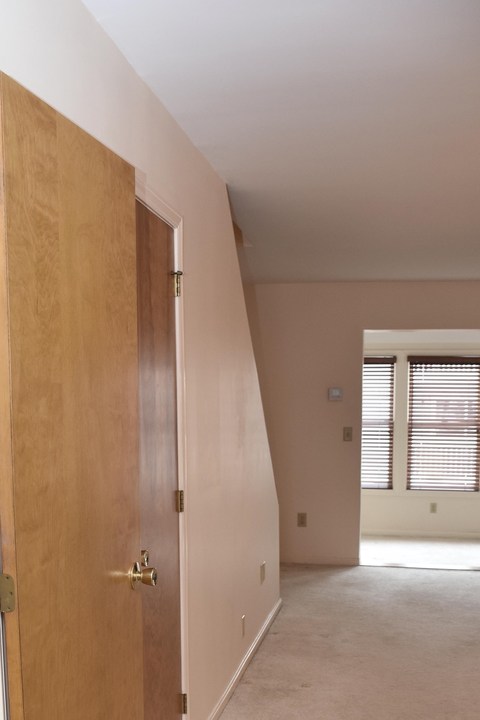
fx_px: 880
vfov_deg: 42.7
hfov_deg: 30.3
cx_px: 158
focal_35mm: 44
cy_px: 563
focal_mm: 18
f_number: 4
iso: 280
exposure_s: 1/60
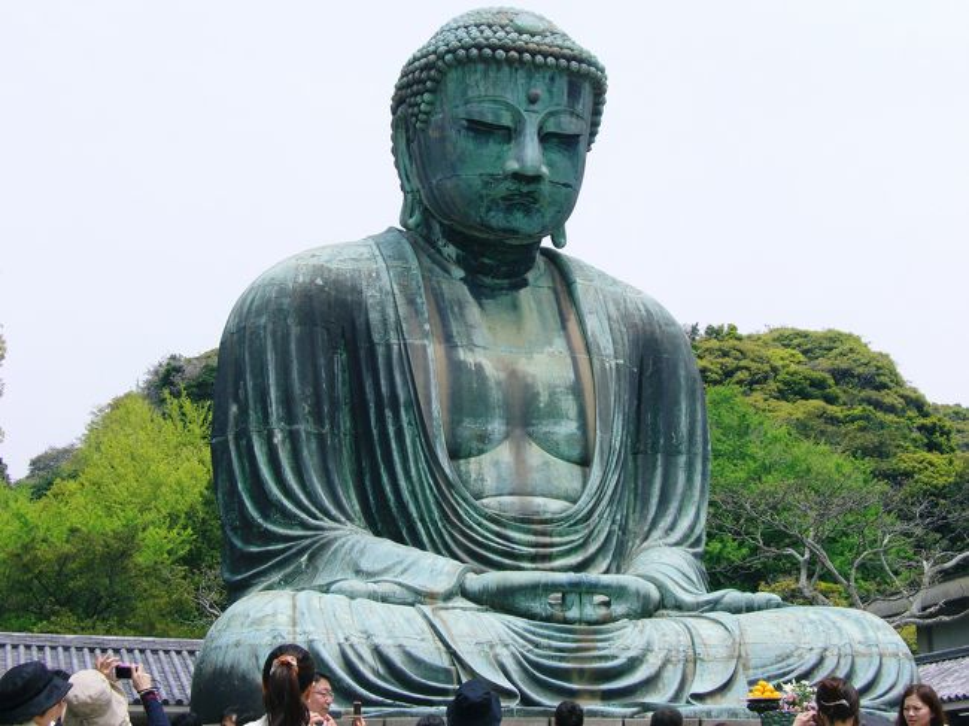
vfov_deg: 26.5
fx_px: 1539
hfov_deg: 34.9
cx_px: 484
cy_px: 363
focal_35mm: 55
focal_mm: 11.5
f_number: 6.8
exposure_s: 1/200
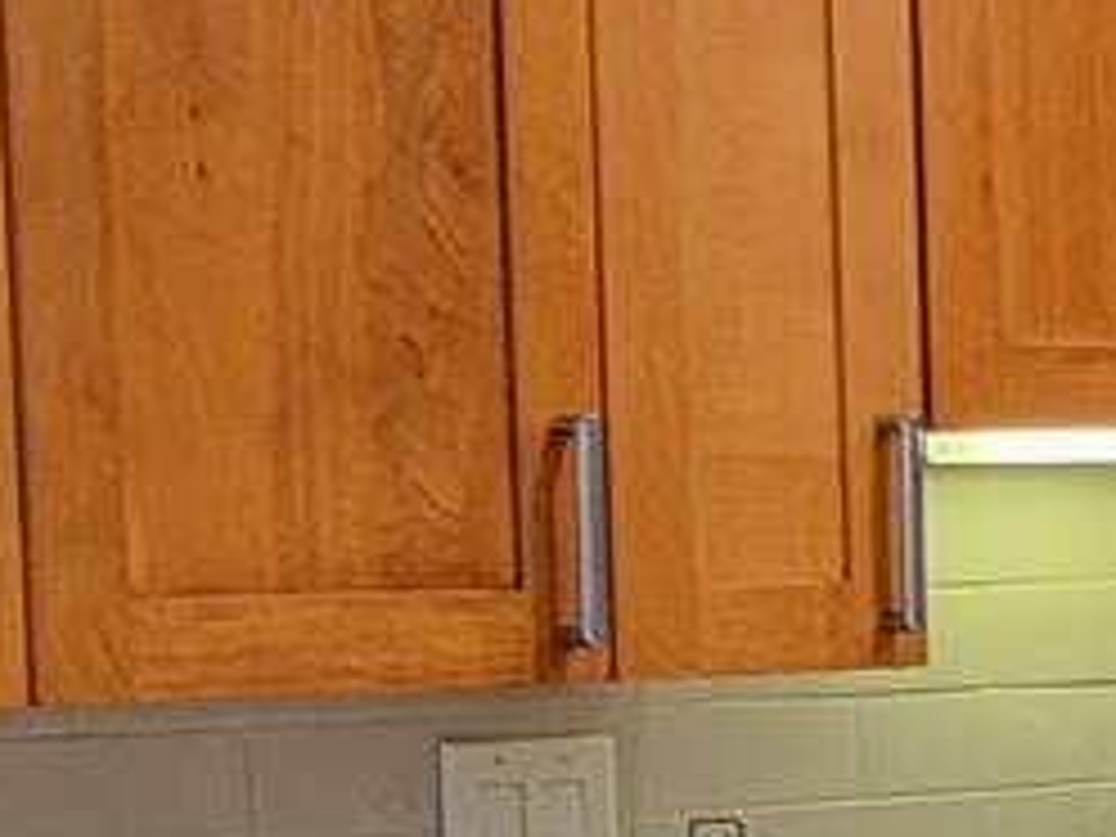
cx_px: 2295
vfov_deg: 9.5
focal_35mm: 155
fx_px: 4997
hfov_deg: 11.4
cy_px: 918
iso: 250
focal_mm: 6.7
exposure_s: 1/120
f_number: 1.8
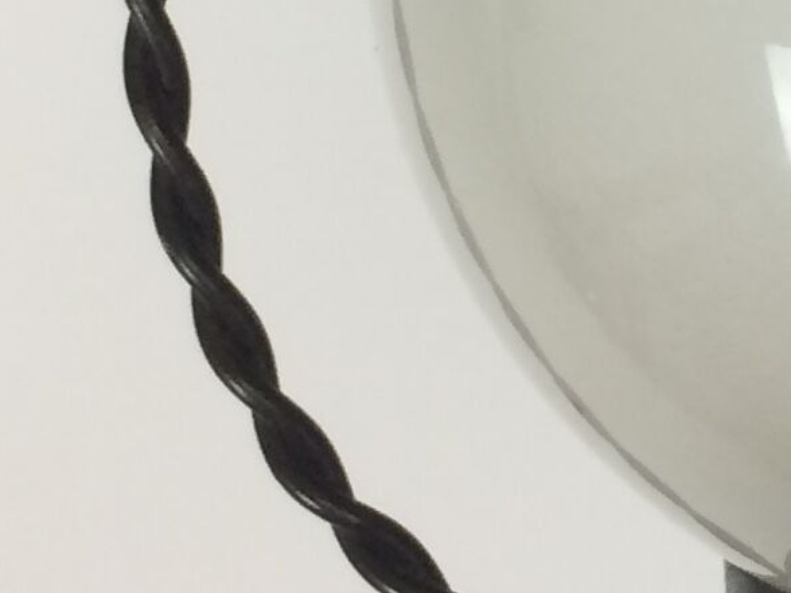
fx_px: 3679
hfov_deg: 11.7
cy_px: -289
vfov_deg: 9.0
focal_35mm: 161
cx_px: 1180
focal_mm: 4.15
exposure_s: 1/33
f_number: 2.2
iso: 32
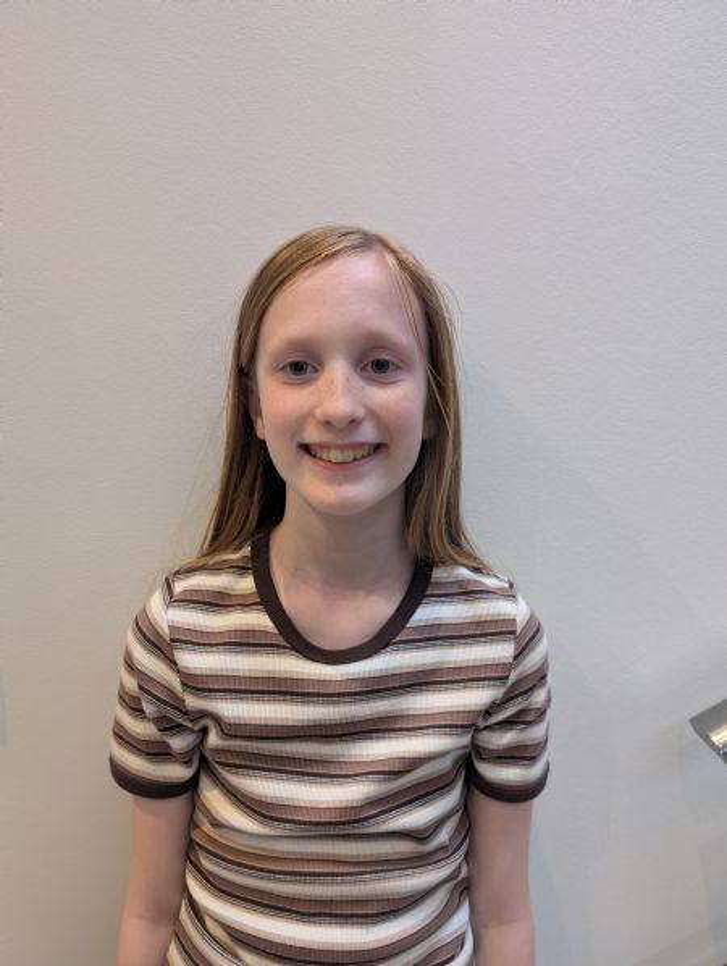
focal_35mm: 24
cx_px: 364
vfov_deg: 71.5
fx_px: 671
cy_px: 483
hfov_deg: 56.9
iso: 415
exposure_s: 1/100
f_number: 1.68
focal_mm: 6.9
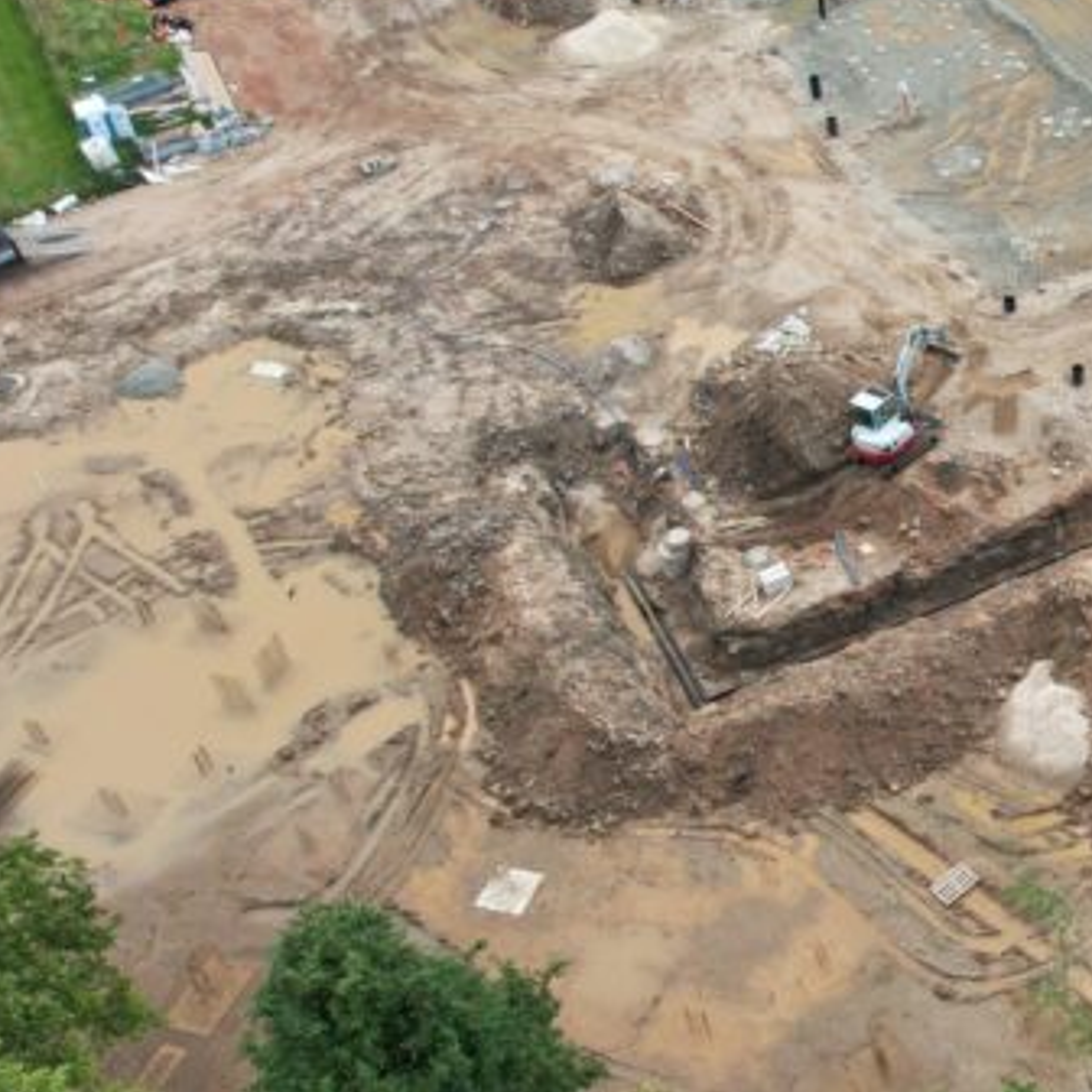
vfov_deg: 29.9
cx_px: 1313
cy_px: 385
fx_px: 2034
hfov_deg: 26.6
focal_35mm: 57
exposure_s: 1/500
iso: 100
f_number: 2.8
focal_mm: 8.38
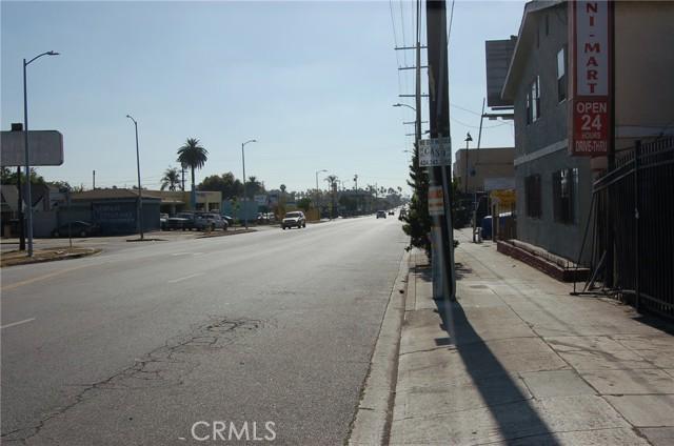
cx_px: 337
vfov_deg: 39.8
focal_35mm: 33
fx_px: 617
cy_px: 223
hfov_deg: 57.3
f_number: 11
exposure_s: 1/500
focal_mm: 22
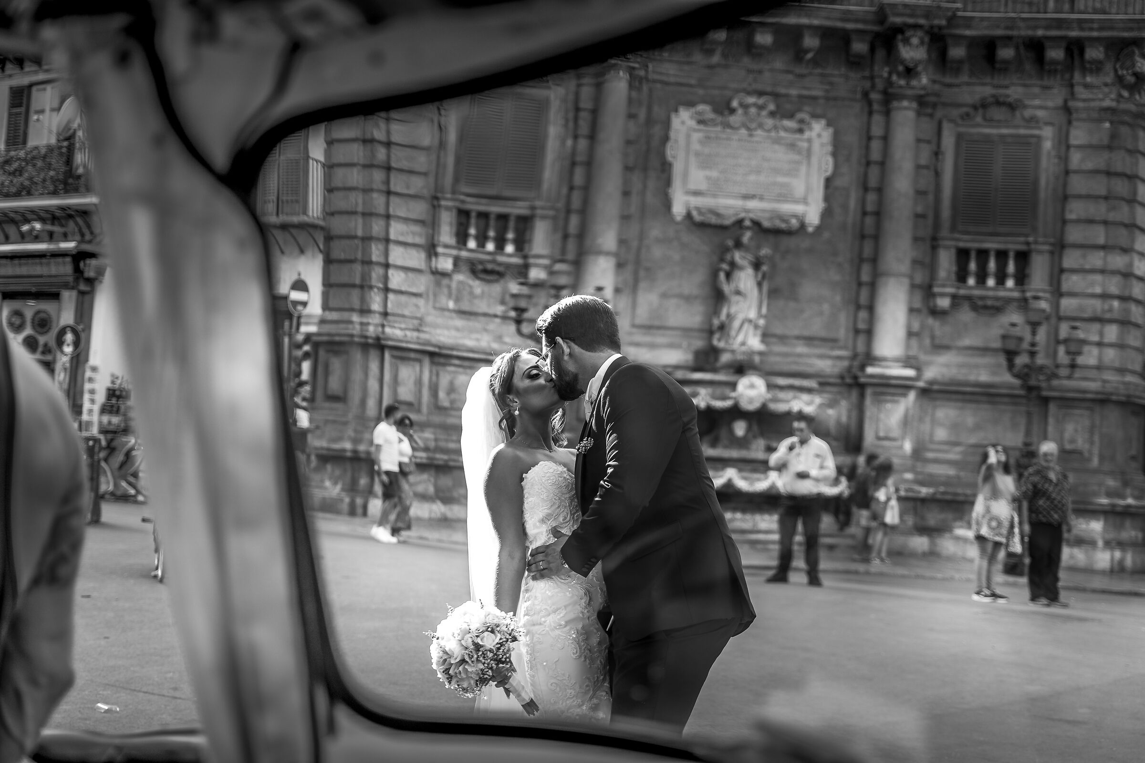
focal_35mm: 49
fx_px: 1558
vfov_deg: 27.5
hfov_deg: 40.3
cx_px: 572
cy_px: 382
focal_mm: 49
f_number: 2.8
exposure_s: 1/320
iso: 125
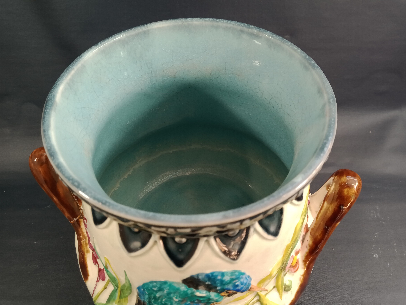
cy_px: 152
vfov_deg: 51.4
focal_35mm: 27
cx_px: 203
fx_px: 317
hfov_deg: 65.3
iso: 152
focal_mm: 3.54
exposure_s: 1/33.3
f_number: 2
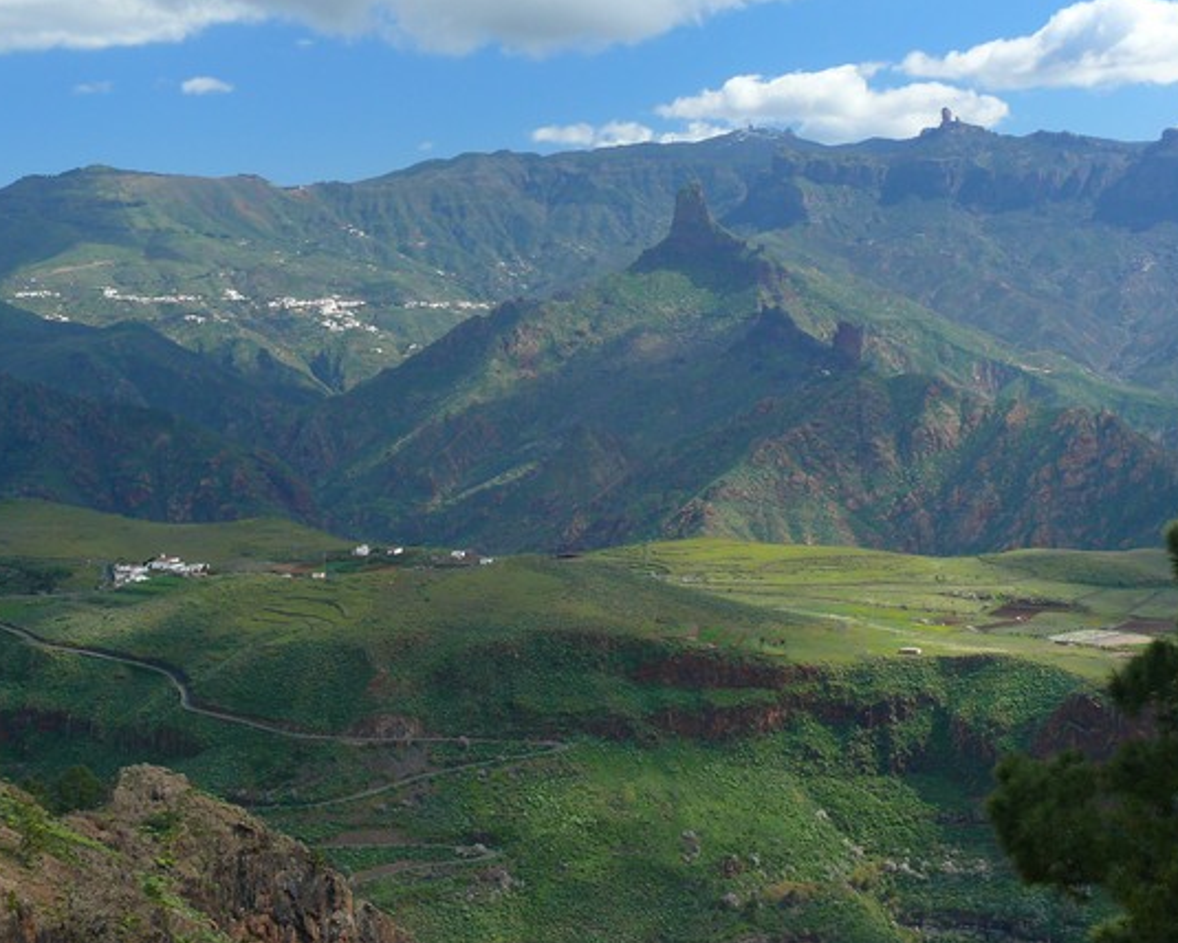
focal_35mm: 67
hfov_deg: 28.3
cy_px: 328
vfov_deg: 22.7
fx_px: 2336
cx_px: 623
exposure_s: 1/200
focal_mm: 10.4
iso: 100
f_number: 4.5
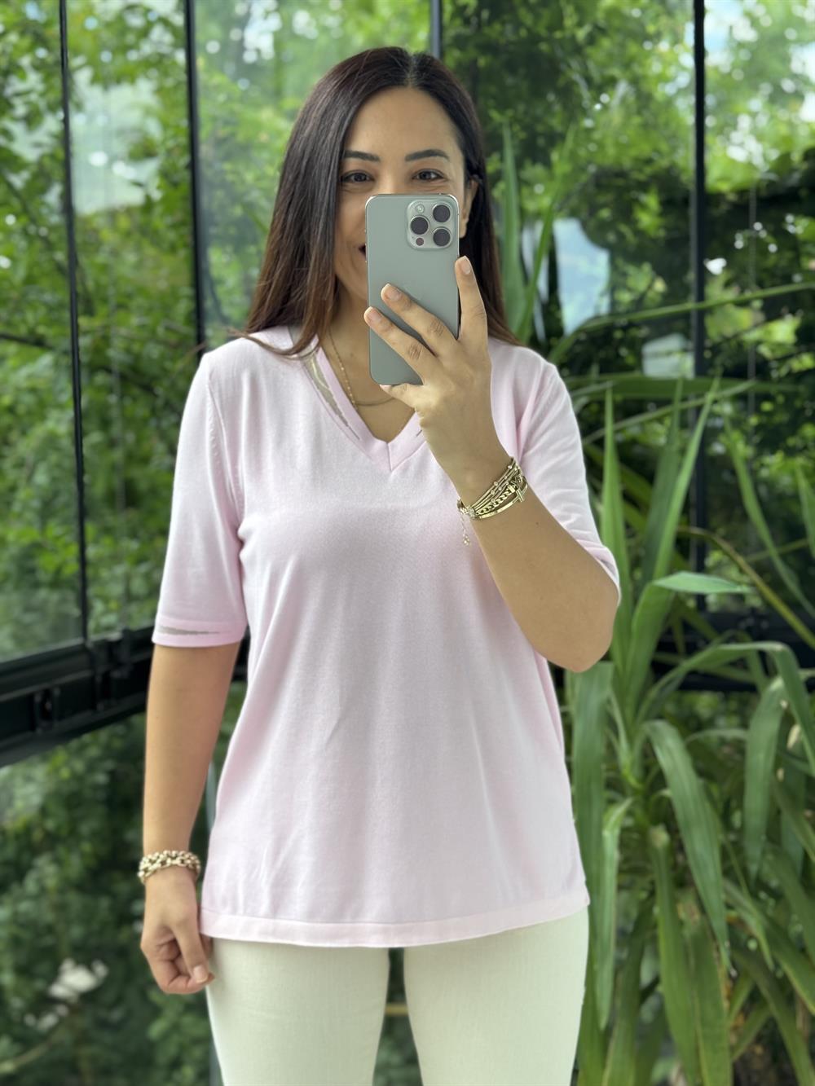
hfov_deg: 30.3
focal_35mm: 48
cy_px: 543
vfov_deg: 39.7
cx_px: 408
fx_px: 1507
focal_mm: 6.76
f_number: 1.78
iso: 64
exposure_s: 1/242
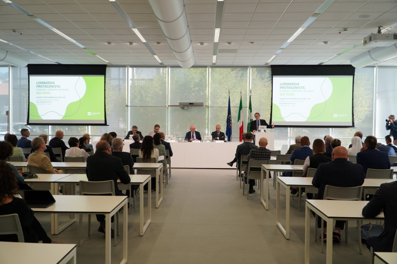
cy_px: 132
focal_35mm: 30
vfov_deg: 43.6
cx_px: 198
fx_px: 331
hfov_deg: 61.9
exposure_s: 1/100
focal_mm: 20
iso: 320
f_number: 4.5
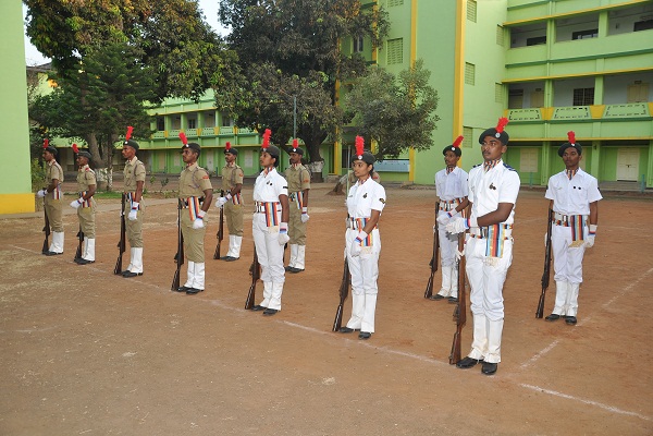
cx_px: 326
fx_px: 571
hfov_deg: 59.5
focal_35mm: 32
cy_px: 218
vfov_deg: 41.7
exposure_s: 1/125
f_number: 4
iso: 250
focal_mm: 21
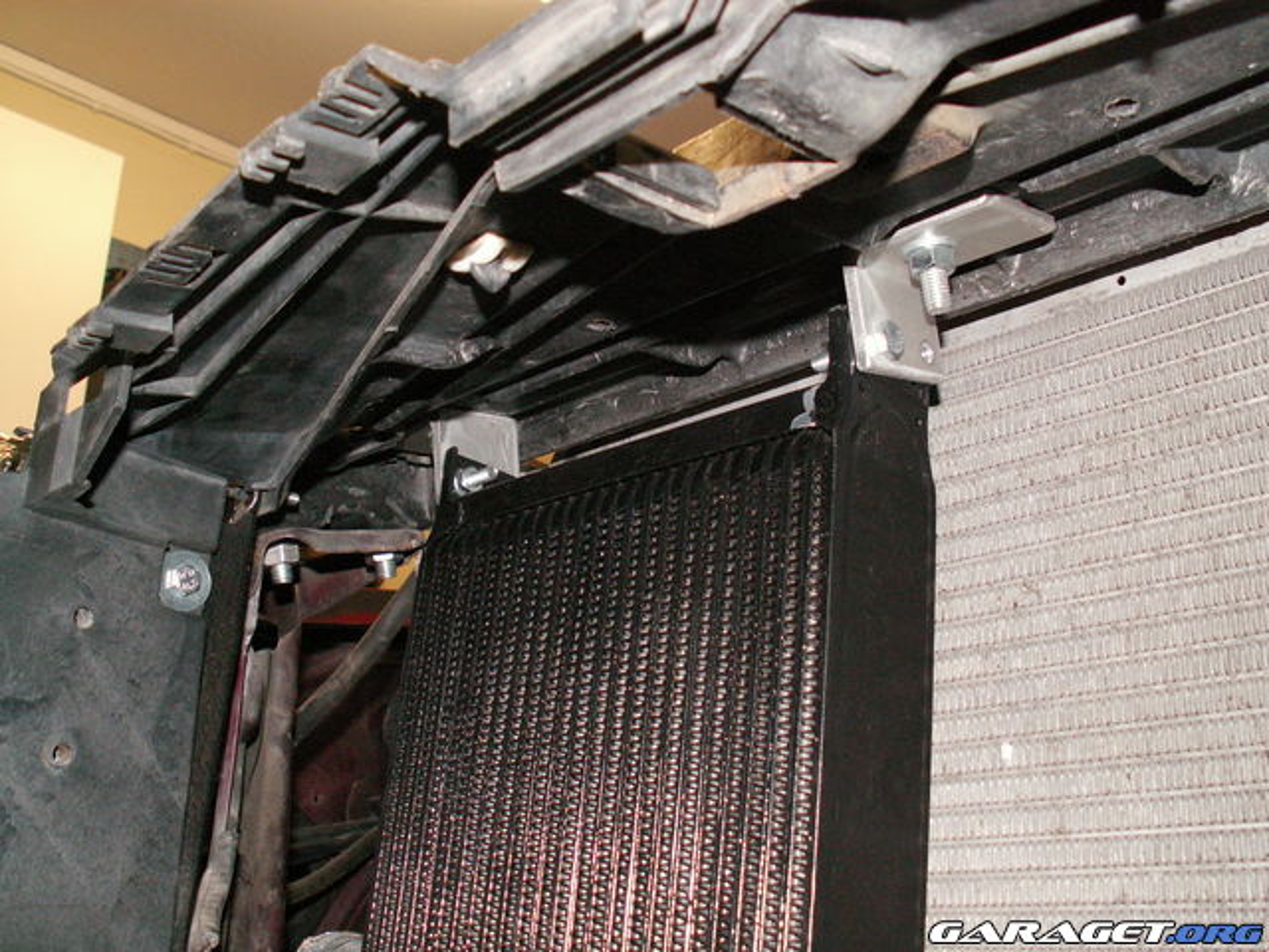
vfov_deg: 40.7
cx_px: 634
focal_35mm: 35
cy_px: 476
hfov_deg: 52.6
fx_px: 1283
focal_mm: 5.86
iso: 160
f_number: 2.8
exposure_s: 1/40
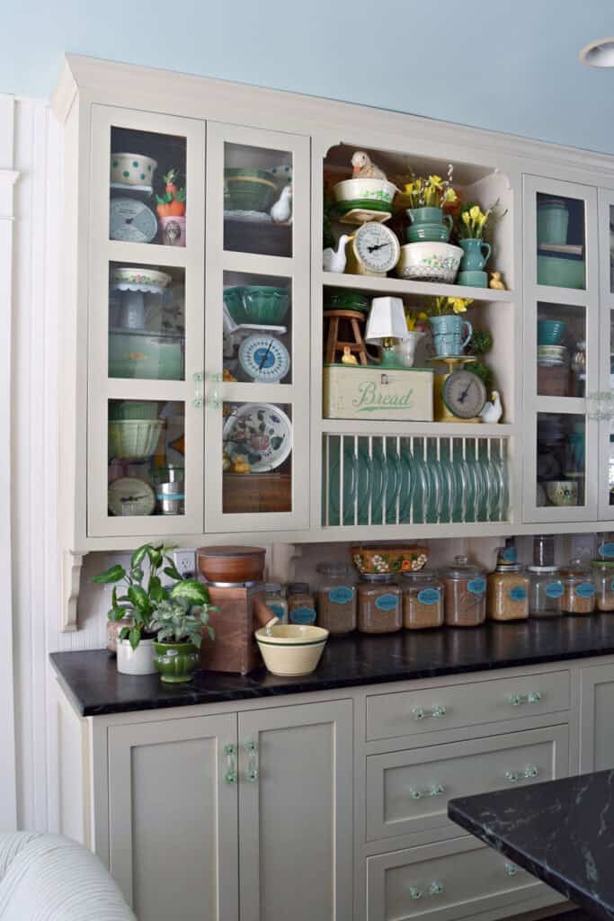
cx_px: 307
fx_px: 844
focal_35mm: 33
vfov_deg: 57.2
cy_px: 460
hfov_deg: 40.0
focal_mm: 22
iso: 400
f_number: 5.6
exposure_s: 1/125
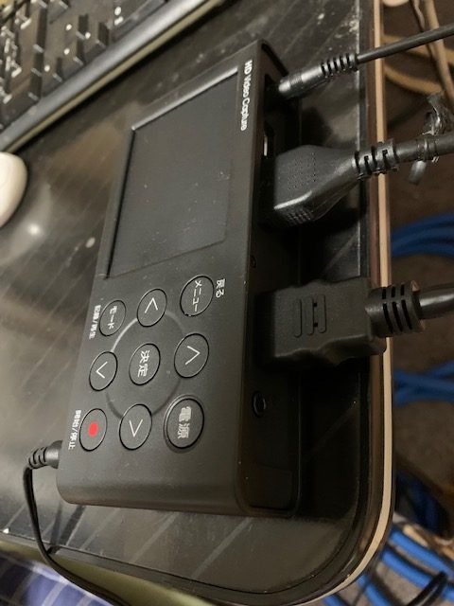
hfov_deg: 53.1
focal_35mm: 26
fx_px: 455
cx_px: 227
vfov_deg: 67.3
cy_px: 303
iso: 800
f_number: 1.8
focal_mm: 4.25
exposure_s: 1/15
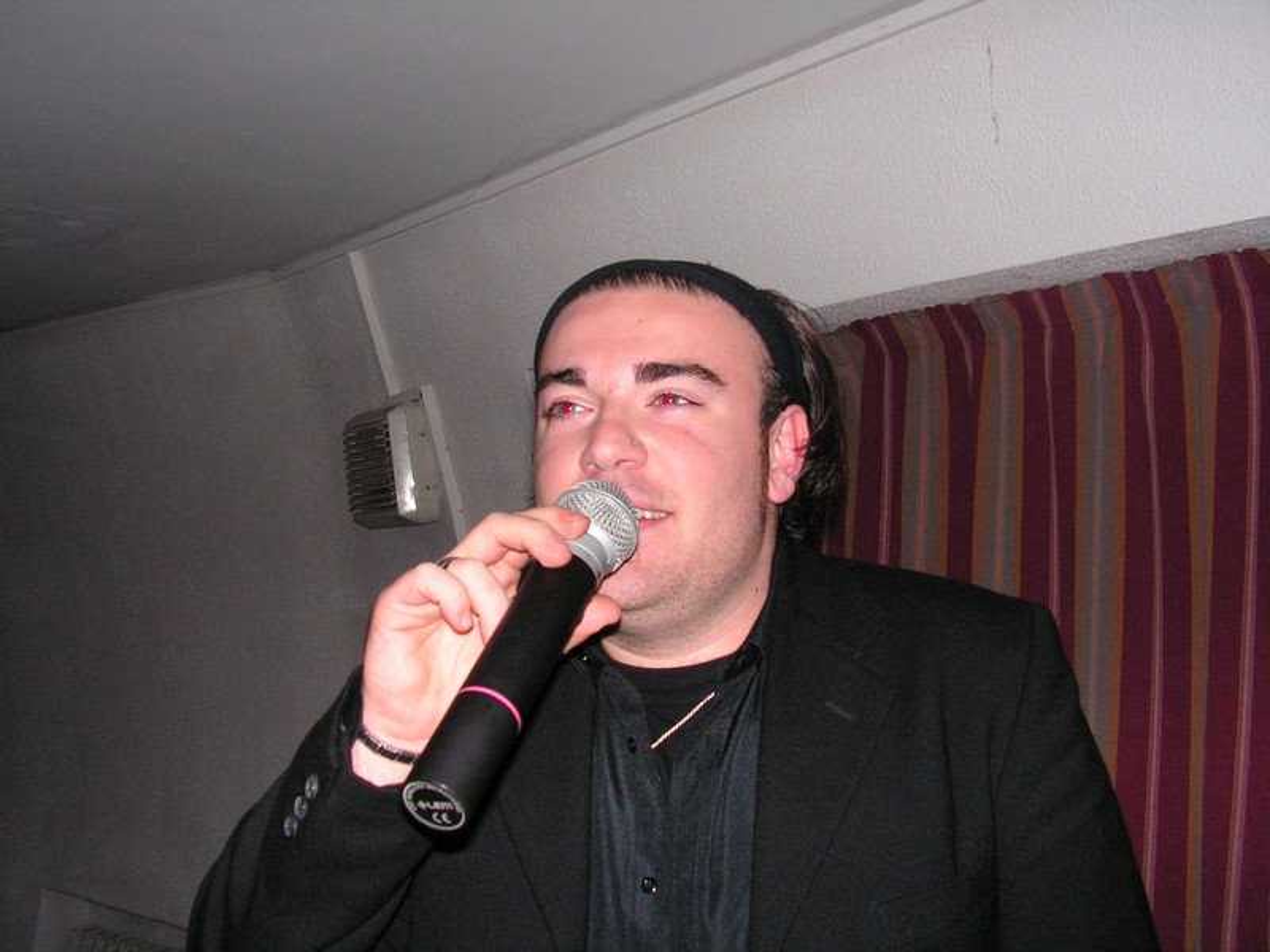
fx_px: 1321
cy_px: 476
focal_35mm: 36
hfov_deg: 51.4
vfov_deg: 39.7
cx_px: 635
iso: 200
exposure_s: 1/40
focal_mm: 6
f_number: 3.2
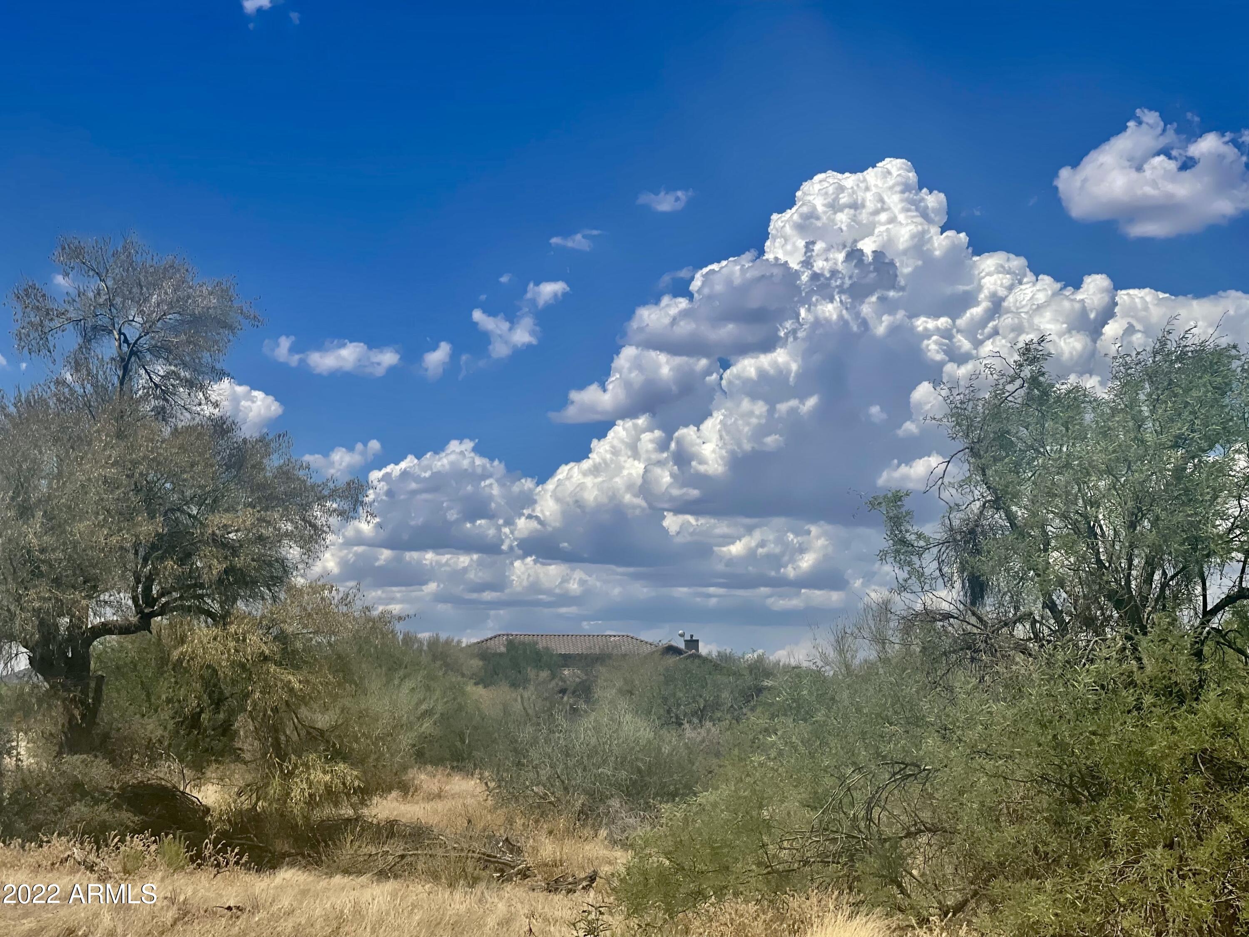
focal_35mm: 64
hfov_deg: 30.3
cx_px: 624
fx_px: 2309
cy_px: 468
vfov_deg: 22.9
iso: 20
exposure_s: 1/2370
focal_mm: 7.5
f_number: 2.2
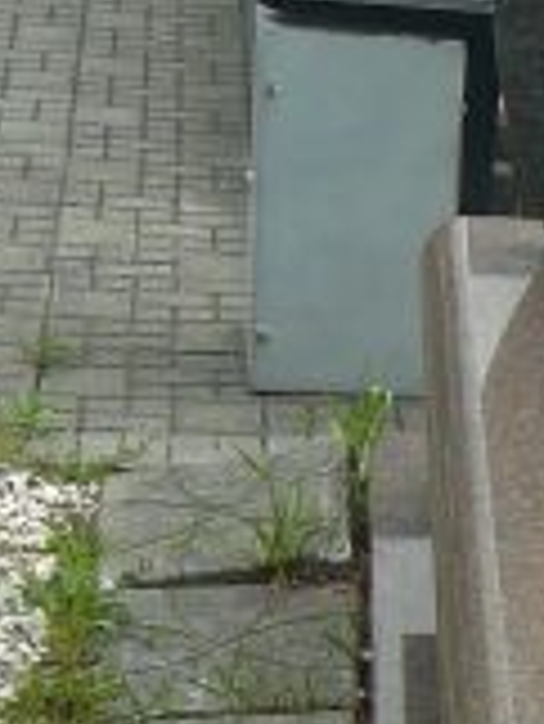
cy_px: 553
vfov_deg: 14.1
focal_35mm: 139
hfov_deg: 10.0
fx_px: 2909
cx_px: 1048
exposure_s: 1/125
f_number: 2.8
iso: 80
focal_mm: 5.2
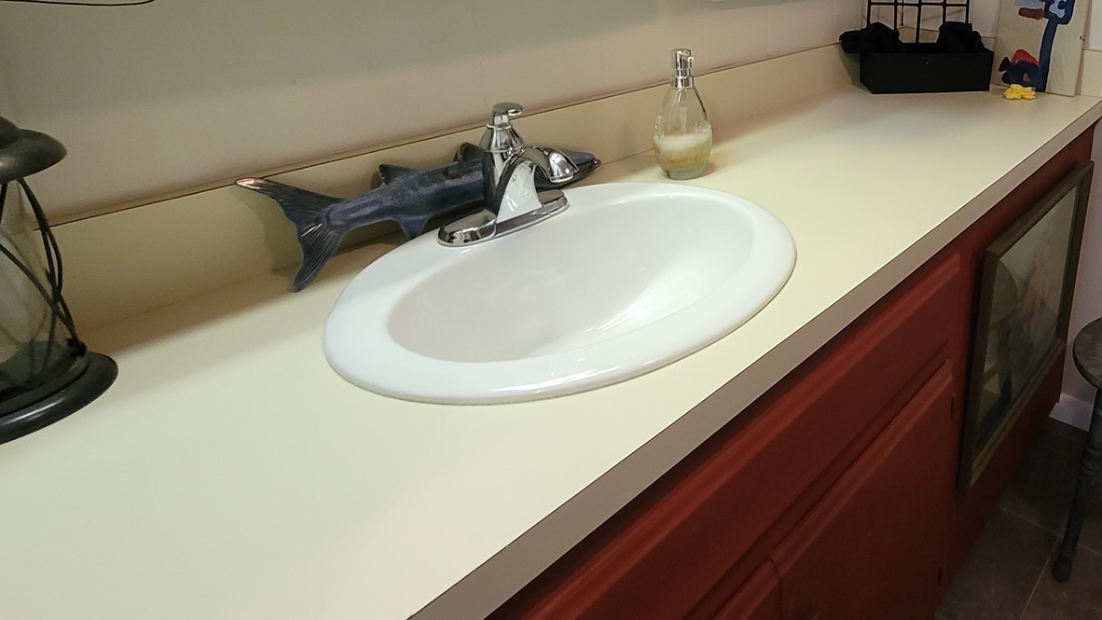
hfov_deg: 71.7
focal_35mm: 23
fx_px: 672
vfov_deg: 46.8
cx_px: 862
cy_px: 120
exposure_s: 1/30
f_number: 2.2
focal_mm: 2.2
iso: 320
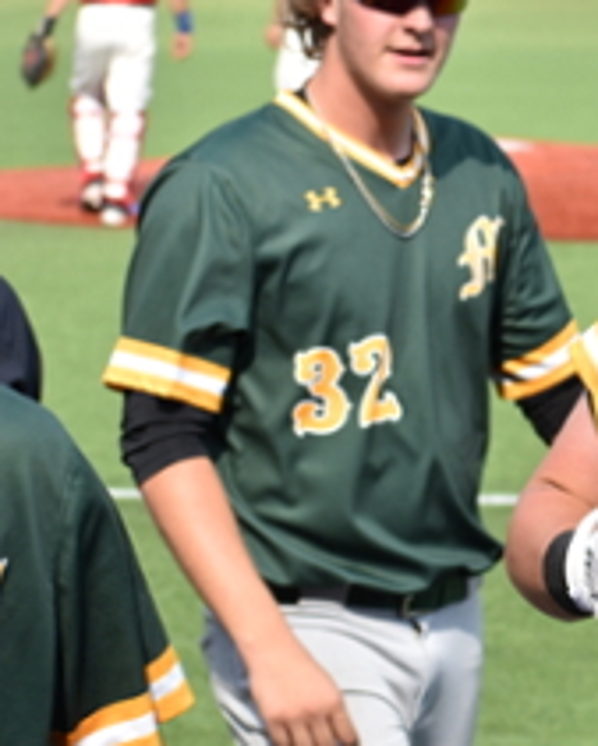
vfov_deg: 8.3
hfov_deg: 6.6
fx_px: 5151
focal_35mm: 233
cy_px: 521
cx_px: 846
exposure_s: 1/500
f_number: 5.6
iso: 200
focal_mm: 70
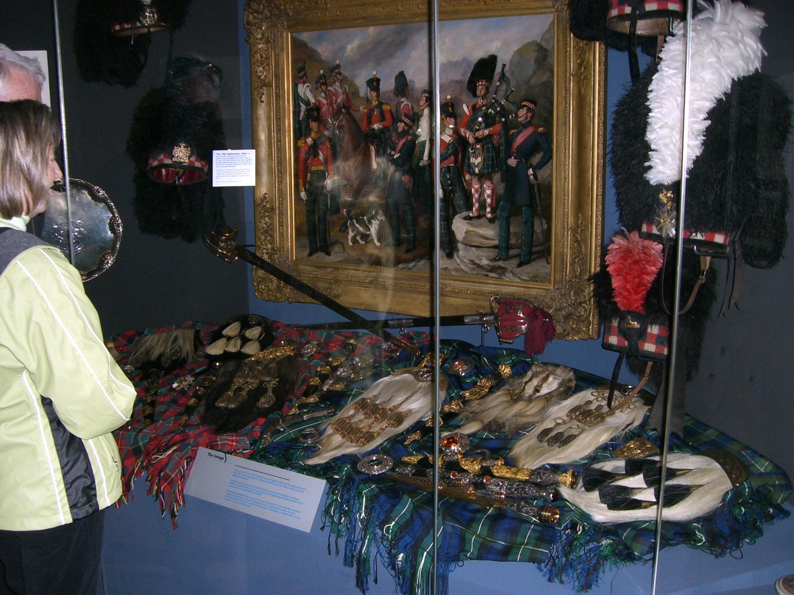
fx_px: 872
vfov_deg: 37.7
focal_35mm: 38
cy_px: 298
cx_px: 397
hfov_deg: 49.0
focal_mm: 6.2
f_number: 2.7
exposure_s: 1/60
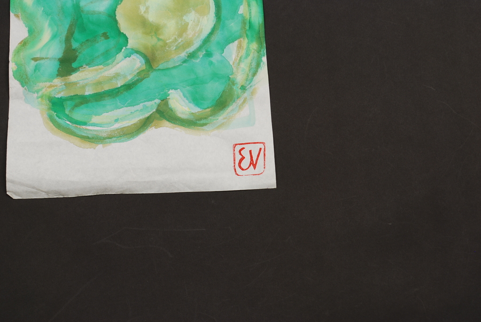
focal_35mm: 82
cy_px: 161
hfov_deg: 24.6
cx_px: 240
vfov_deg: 16.6
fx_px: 1103
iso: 110
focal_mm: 55
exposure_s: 1/4
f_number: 9
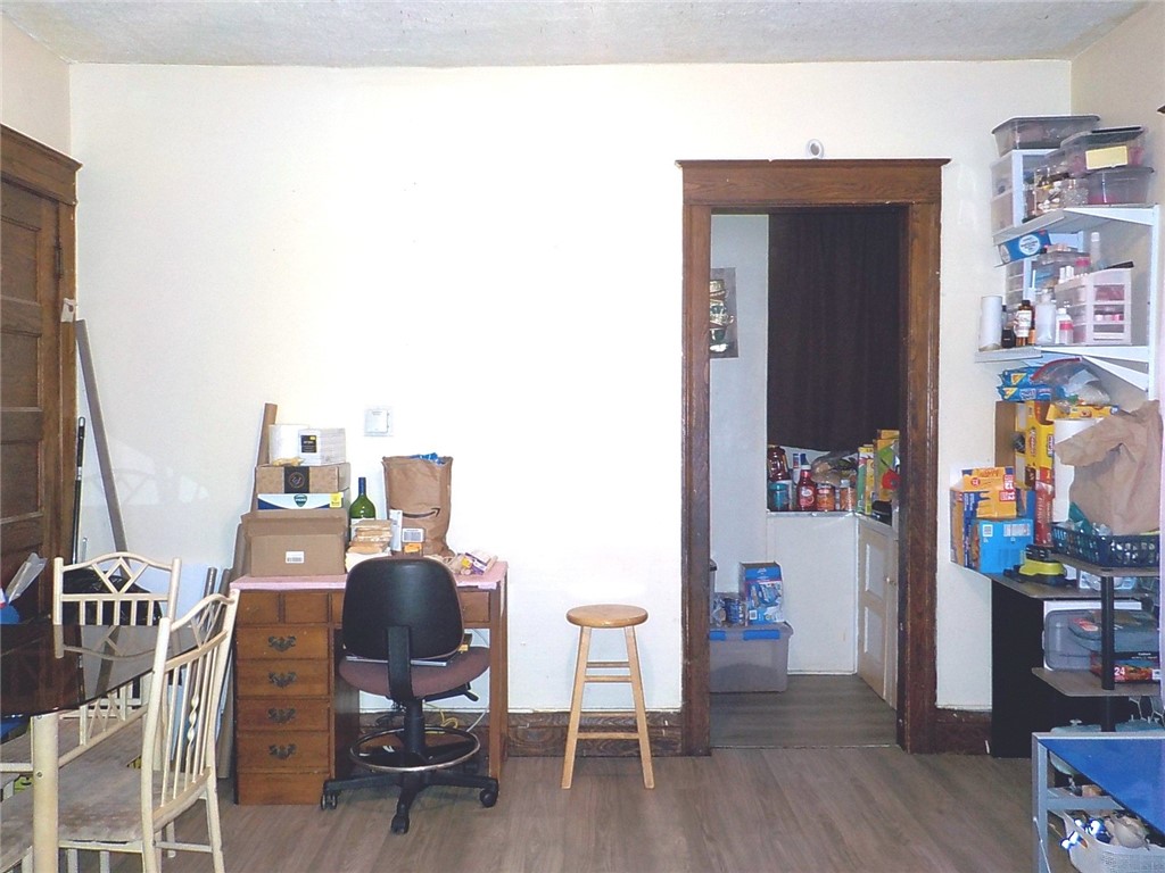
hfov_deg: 60.0
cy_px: 436
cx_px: 582
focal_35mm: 30
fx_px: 1010
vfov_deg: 46.8
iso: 200
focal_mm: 4.1
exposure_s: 1/30
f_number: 3.3
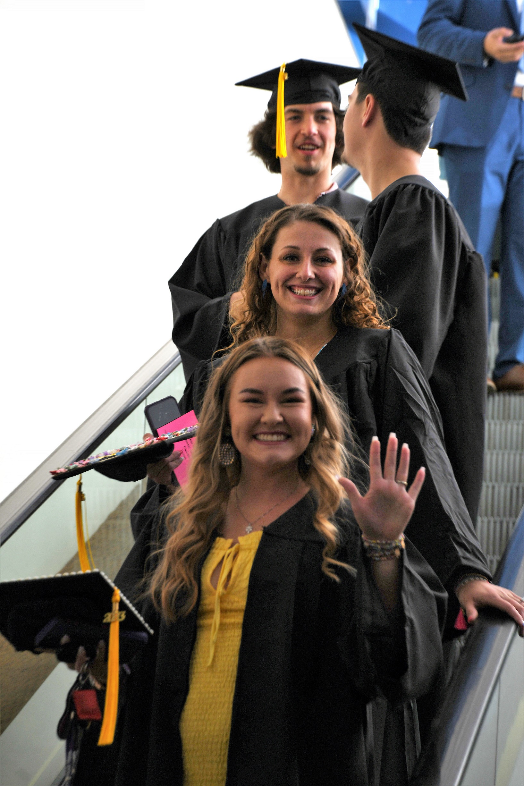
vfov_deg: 13.0
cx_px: 262
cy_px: 393
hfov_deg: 8.7
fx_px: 3438
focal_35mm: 158
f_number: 5.6
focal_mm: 105
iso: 100
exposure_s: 1/125
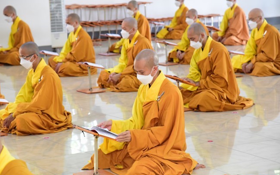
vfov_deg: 10.6
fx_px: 938
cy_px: 87
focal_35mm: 123
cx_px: 140
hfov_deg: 17.0
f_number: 5.6
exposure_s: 1/125
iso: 5600
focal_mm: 120
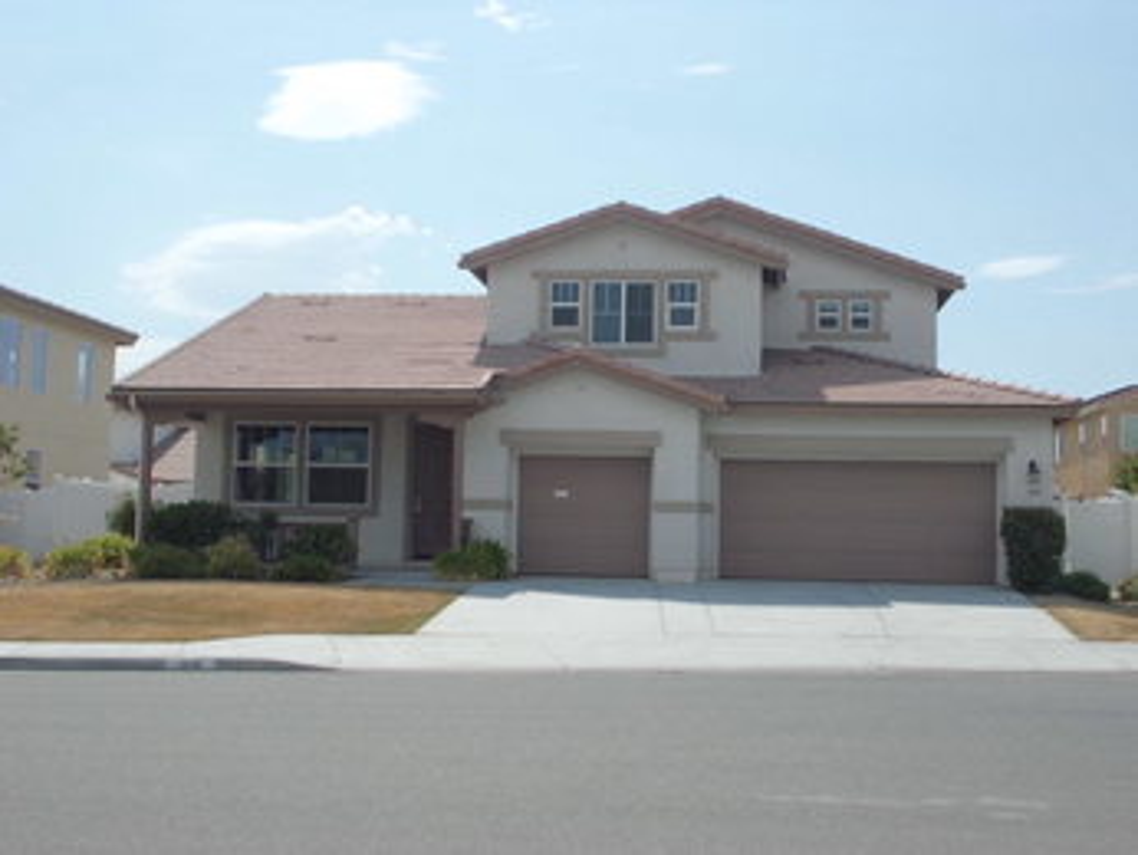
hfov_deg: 38.2
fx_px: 1645
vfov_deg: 29.1
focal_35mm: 50
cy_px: 428
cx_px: 569
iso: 64
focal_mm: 9
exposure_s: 1/640
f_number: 4.5
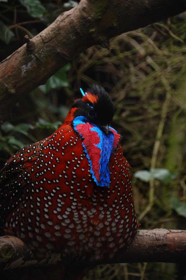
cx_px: 93
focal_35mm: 142
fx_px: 1106
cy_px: 140
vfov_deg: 14.4
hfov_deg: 9.6
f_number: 5.6
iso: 200
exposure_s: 1/50
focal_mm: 95
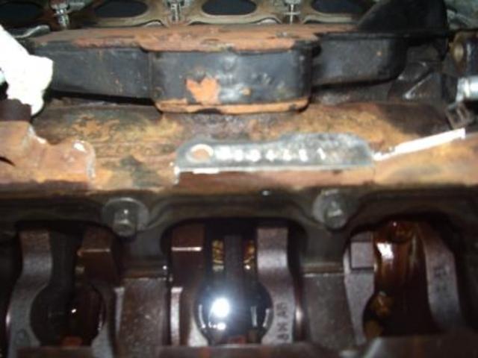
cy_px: 179
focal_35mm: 38
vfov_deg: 37.7
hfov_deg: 49.0
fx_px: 525
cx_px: 239
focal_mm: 5.8
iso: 100
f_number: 2.6
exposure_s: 1/40
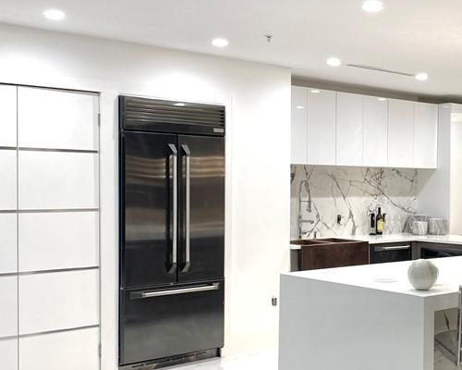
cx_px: 377
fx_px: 711
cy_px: 201
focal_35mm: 52
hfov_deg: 34.8
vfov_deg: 29.1
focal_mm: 4.25
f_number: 1.8
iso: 100
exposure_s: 1/120
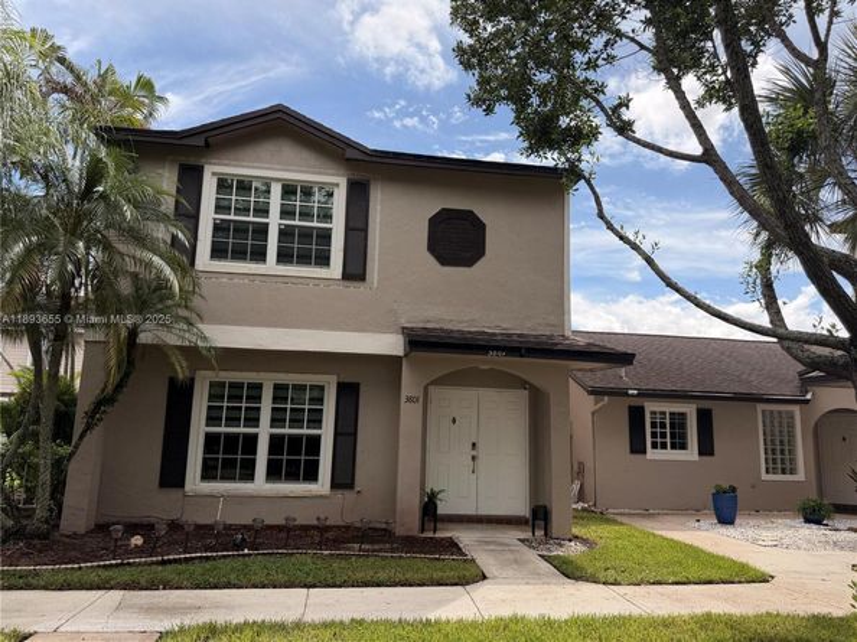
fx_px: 594
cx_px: 428
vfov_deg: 56.8
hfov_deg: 71.6
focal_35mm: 24
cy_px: 321
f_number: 1.78
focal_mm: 6.76
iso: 100
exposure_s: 1/4167
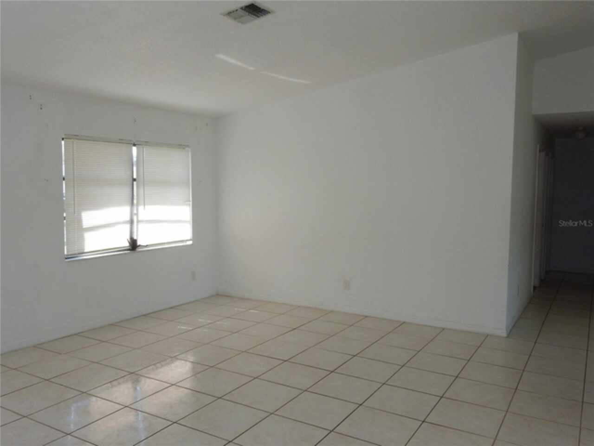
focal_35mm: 30
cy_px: 223
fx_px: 515
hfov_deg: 60.0
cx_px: 297
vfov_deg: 46.8
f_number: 4
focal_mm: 5.4
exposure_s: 1/60
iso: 125
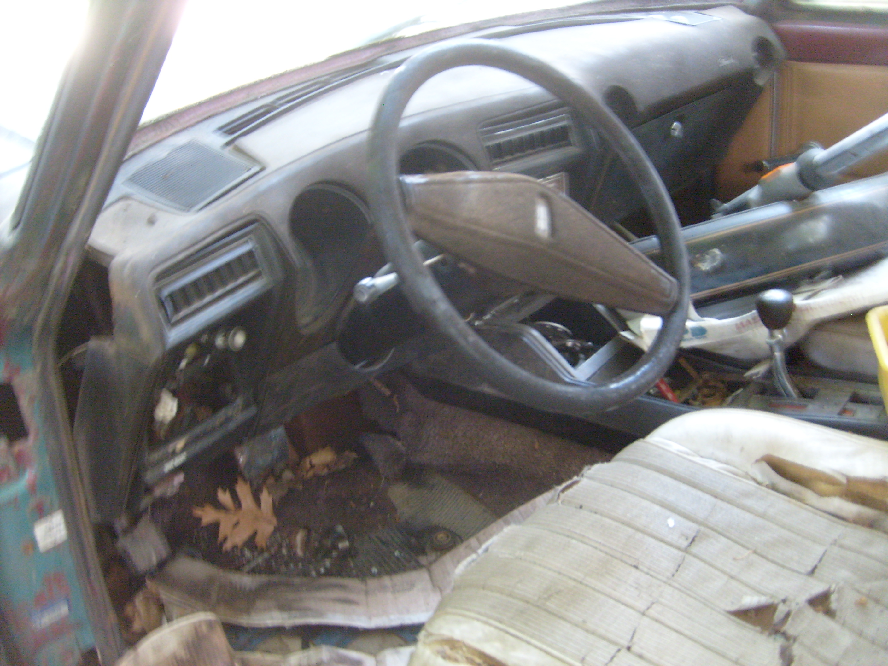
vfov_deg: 40.7
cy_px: 333
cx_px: 444
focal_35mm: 35
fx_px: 898
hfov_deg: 52.6
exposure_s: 1/20
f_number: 2.8
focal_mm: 5.8
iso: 200
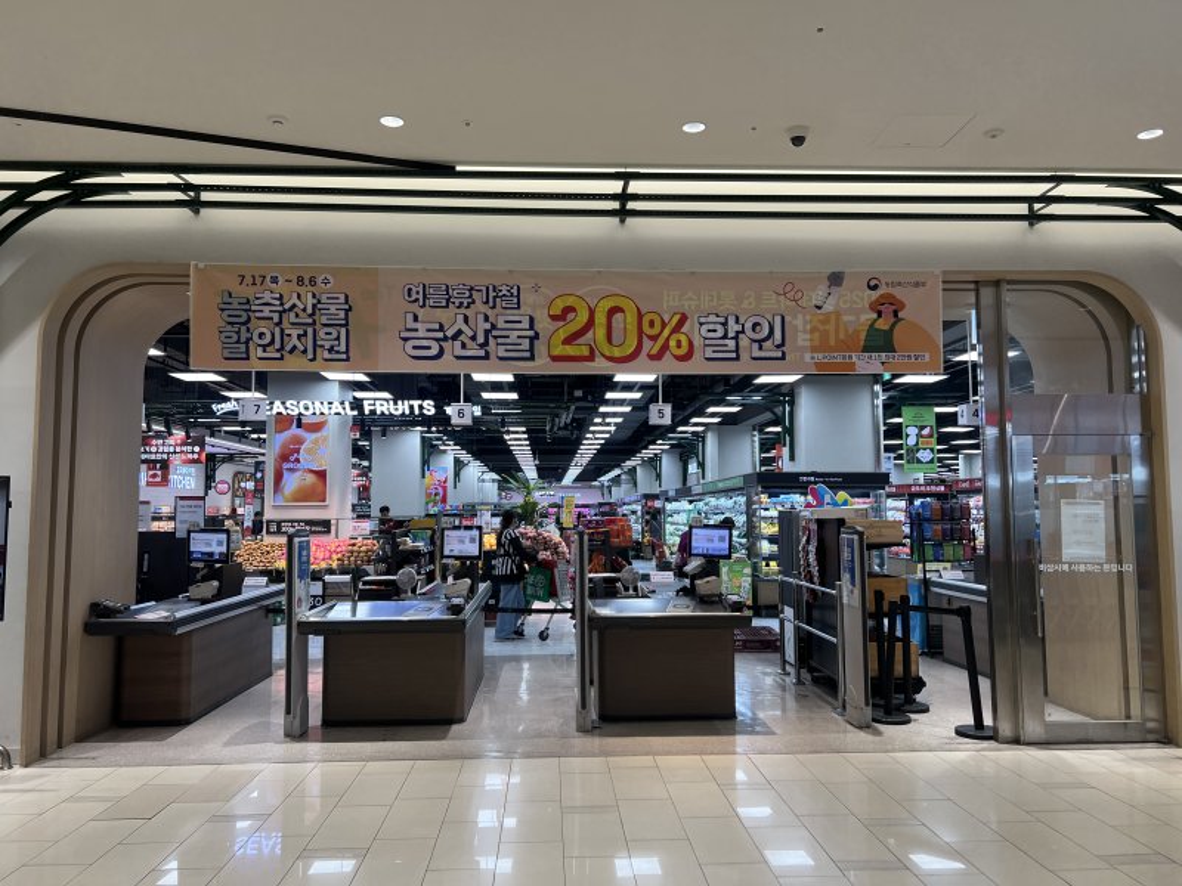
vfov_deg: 53.1
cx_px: 591
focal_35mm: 26
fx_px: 888
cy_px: 443
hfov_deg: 67.3
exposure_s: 1/120
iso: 50
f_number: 1.5
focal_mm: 5.7
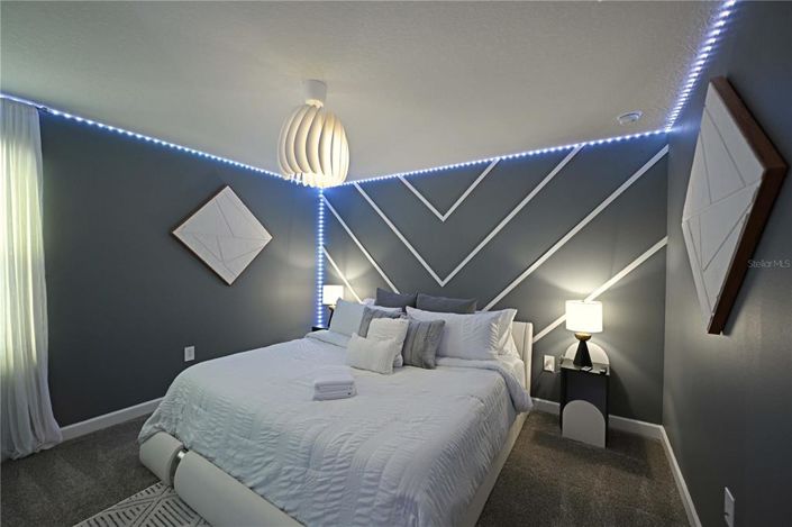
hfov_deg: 104.3
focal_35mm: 14
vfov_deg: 81.1
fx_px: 308
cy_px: 264
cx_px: 396
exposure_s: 1/125
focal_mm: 14
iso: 560
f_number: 2.8
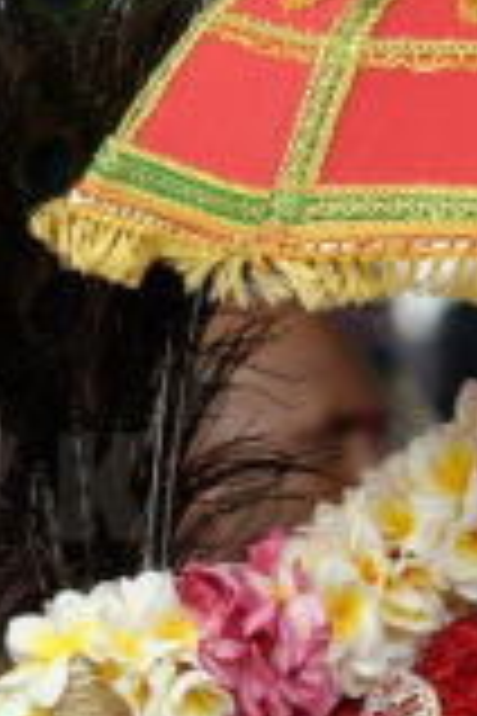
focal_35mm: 876
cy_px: 1108
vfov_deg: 2.4
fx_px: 17407
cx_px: 659
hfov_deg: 1.6
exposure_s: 1/160
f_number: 6.3
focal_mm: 155
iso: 250
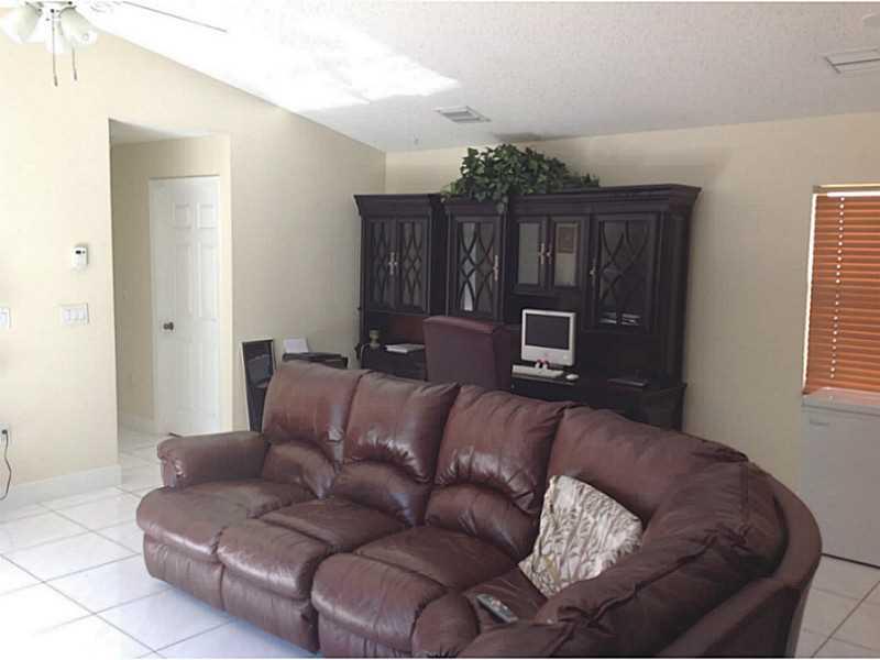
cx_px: 440
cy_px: 330
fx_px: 890
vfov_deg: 40.7
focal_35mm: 35
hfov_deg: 52.6
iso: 50
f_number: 2.4
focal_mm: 4.28
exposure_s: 1/60
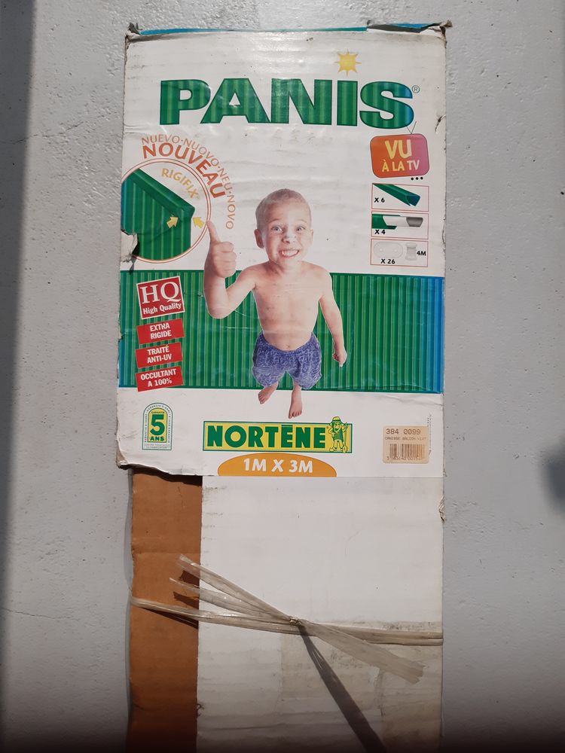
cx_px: 282
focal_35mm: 26
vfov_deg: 67.3
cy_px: 376
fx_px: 566
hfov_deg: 53.1
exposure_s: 1/6494
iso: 80
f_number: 1.7
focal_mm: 3.92
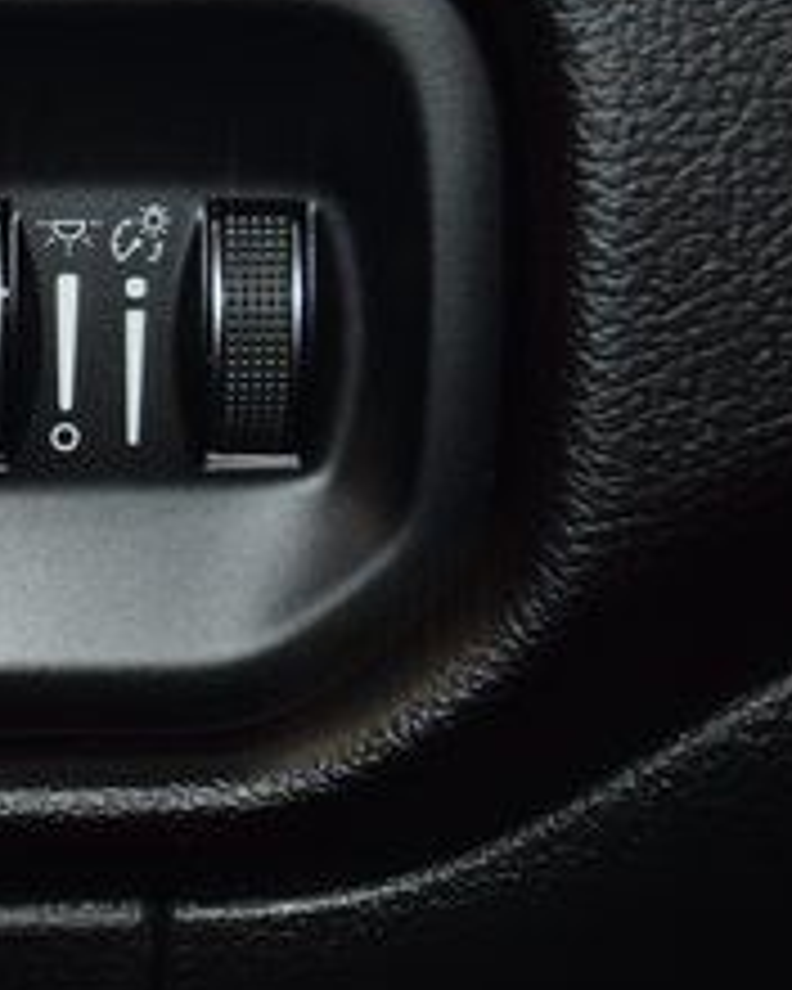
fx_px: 4201
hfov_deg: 10.4
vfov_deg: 13.4
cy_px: 322
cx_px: -441
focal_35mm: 143
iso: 720
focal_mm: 35
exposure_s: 1/6
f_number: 4.2
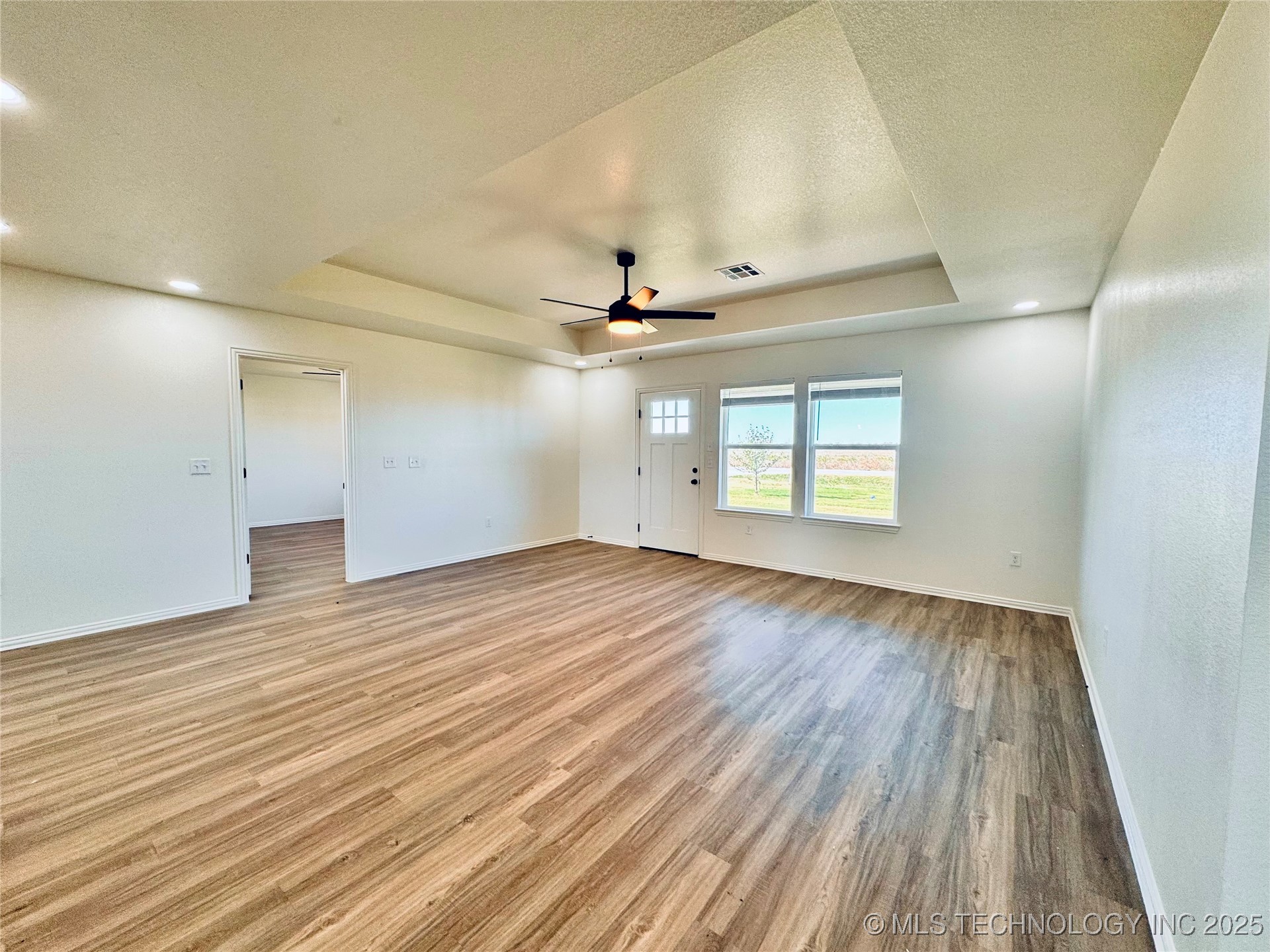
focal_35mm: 14
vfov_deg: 85.7
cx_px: 635
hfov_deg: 102.1
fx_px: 514
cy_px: 476
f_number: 2.2
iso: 80
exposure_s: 1/120
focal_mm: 2.22
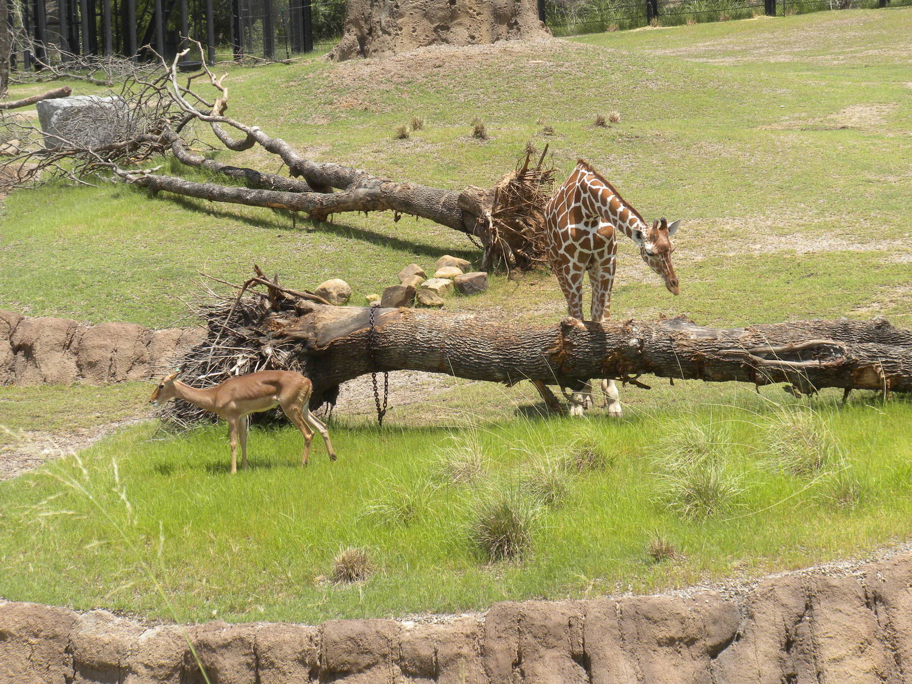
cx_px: 456
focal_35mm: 119
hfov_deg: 16.6
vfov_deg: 12.5
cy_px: 342
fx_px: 3135
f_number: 5.1
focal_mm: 21
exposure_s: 1/436
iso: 92
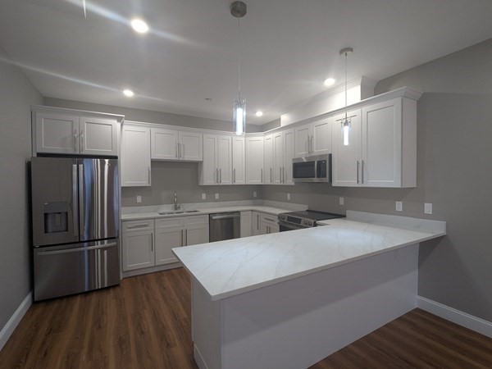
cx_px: 246
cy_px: 184
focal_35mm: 16
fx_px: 227
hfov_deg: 94.5
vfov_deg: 78.1
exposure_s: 1/24
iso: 62
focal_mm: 2.35
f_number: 2.2
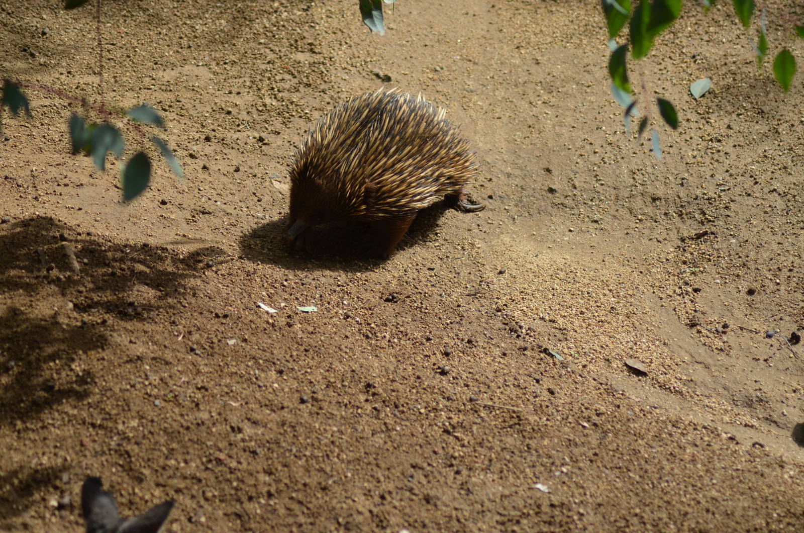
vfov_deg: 6.1
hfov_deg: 9.2
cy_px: 266
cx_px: 402
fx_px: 5015
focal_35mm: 225
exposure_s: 1/1600
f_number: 5
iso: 400
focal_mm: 150
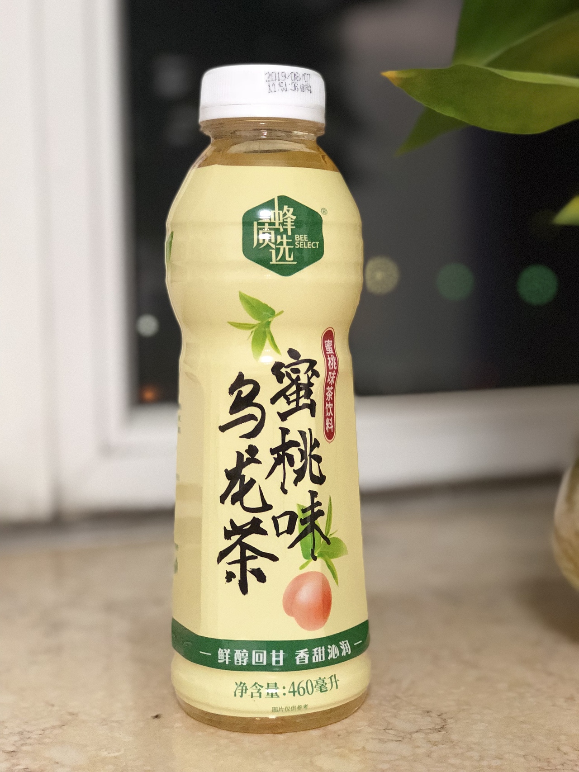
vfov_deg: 33.8
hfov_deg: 25.7
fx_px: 1271
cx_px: 290
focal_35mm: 57
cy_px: 386
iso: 1000
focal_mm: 6.6
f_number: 2.8
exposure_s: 1/50
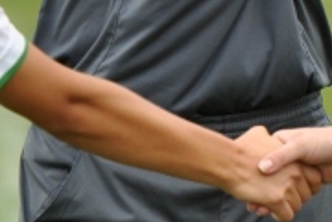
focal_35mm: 1100
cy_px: -15
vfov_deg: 1.2
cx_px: 271
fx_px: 10146
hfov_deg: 1.9
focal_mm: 165
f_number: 4
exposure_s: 1/500
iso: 250
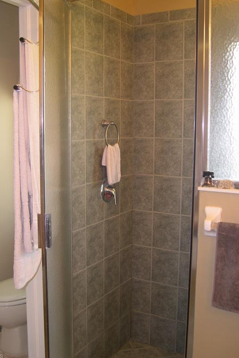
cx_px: 113
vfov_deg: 48.5
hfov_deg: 33.4
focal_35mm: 40
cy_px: 179
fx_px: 398
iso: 100
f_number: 2.8
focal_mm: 8
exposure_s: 1/30
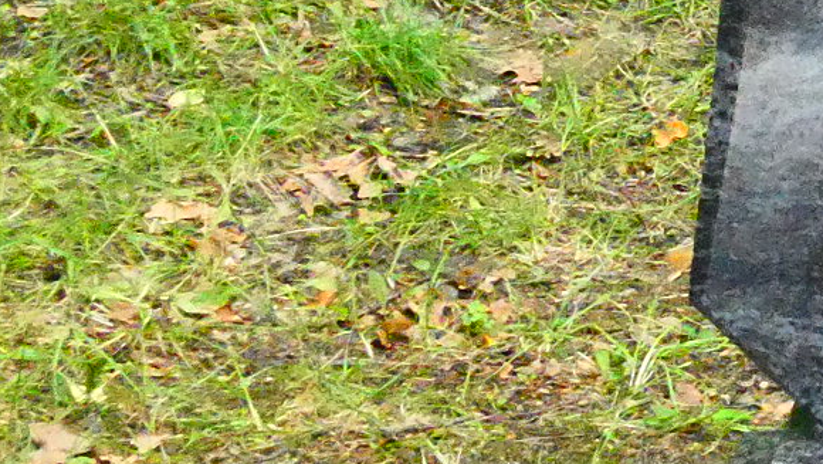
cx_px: 1632
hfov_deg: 10.1
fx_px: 4301
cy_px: -41
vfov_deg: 6.1
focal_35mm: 197
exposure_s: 1/320
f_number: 5.6
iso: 1250
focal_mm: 7.2
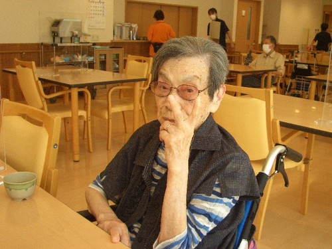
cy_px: 124
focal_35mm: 41
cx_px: 166
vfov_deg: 35.1
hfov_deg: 45.8
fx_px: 393
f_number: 2.8
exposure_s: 1/80
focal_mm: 6.8
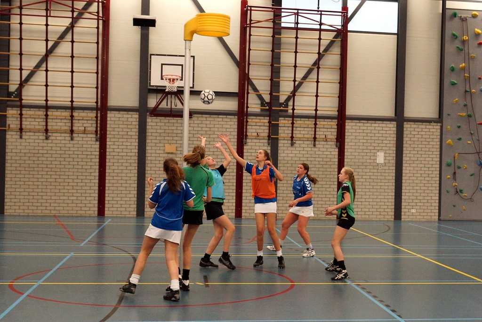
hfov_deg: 57.2
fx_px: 442
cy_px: 161
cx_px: 241
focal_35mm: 33
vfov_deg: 40.0
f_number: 3.2
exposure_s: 1/250
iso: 1250
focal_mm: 22
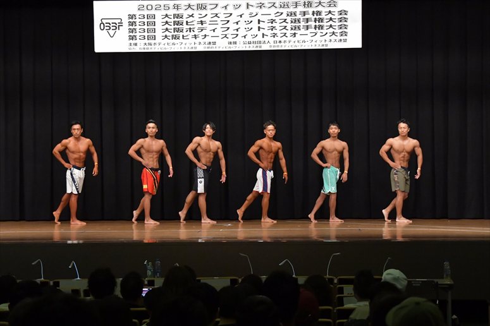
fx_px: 1320
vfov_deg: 14.1
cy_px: 163
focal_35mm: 97
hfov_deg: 21.0
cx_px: 245
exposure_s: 1/400
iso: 6400
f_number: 5.6
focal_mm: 65
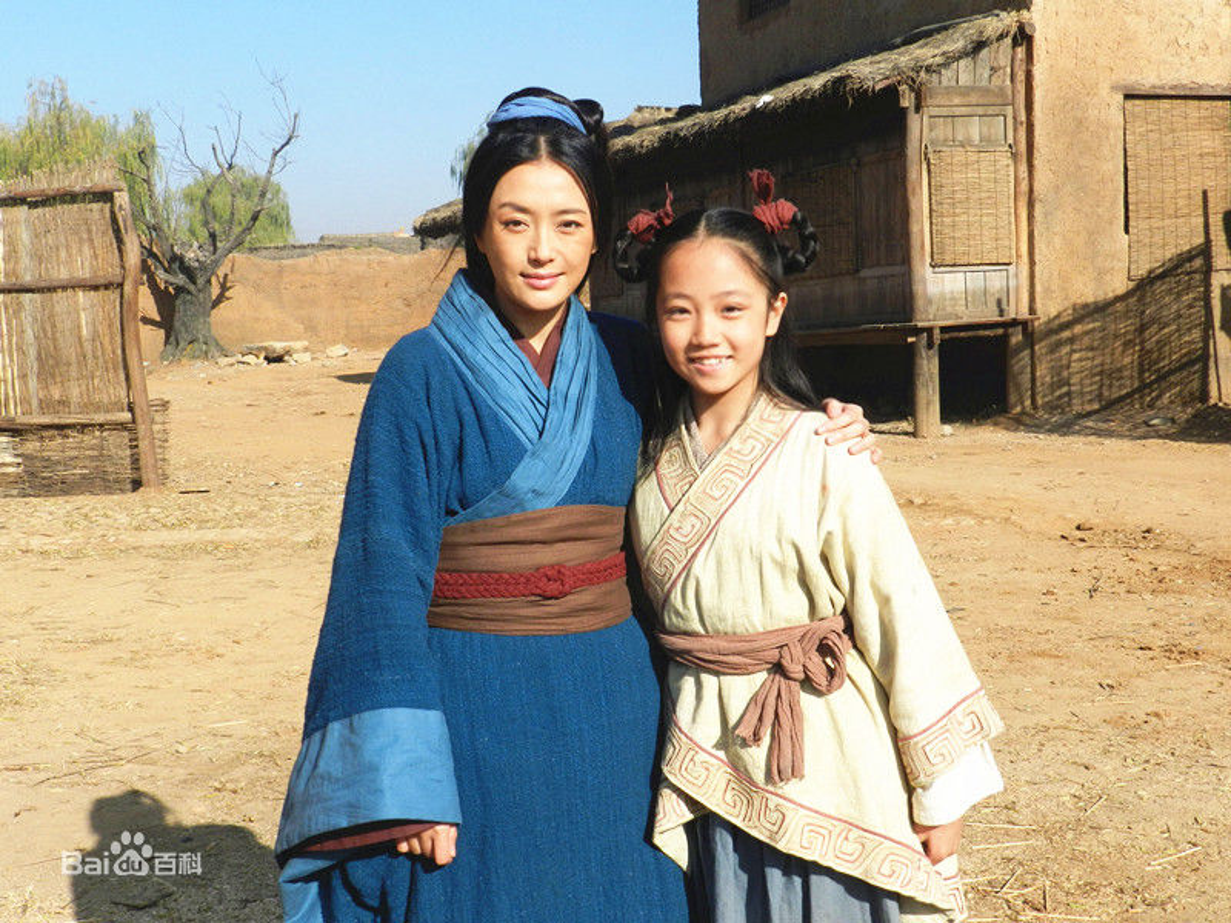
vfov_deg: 31.5
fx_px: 1636
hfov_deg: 41.2
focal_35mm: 46
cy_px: 462
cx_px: 616
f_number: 5
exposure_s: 1/800
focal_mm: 8.1
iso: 160
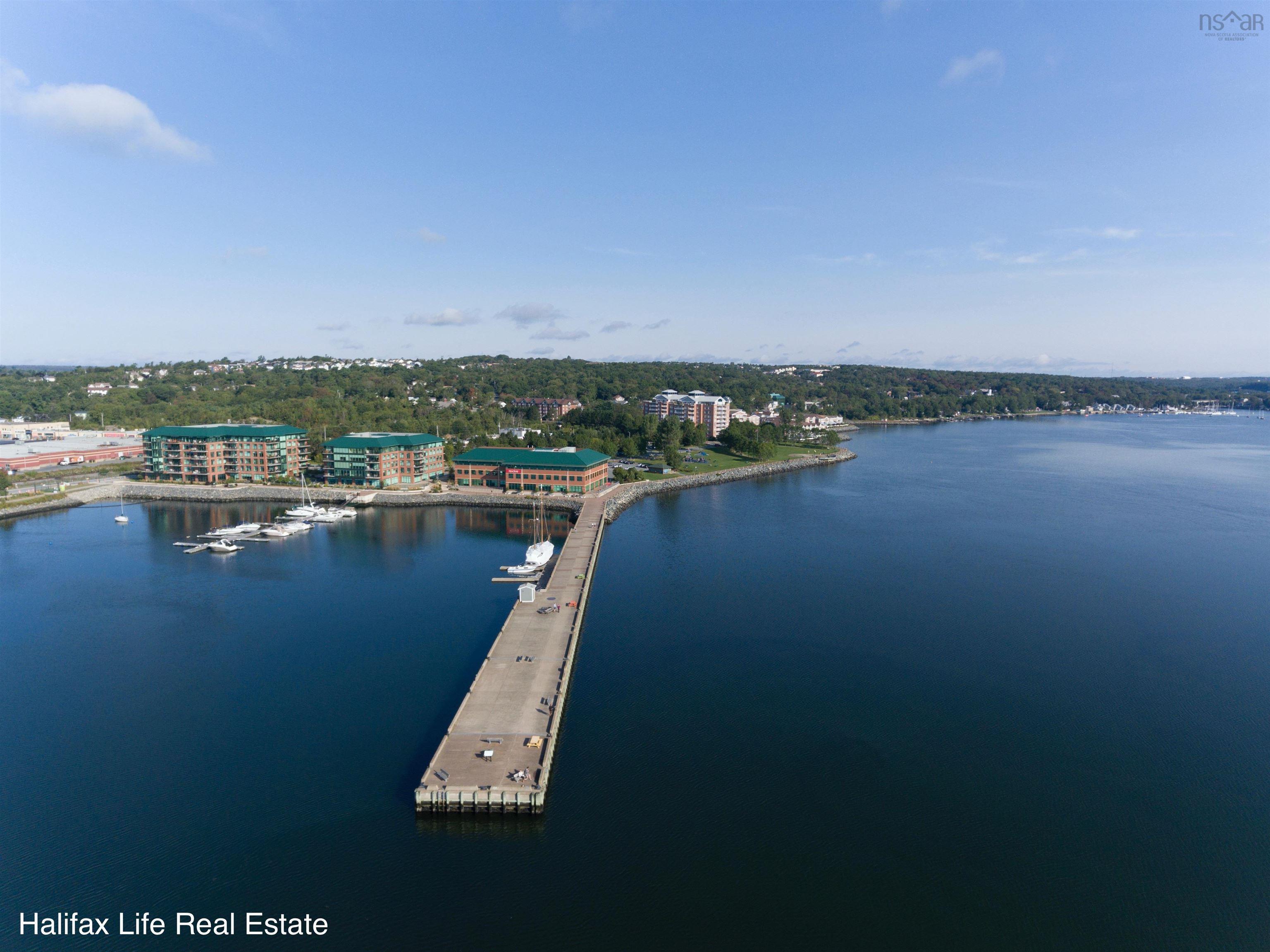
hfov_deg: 81.8
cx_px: 635
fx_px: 734
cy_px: 476
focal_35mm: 20
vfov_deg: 65.9
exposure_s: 1/1200
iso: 100
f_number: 2.8
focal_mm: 3.61
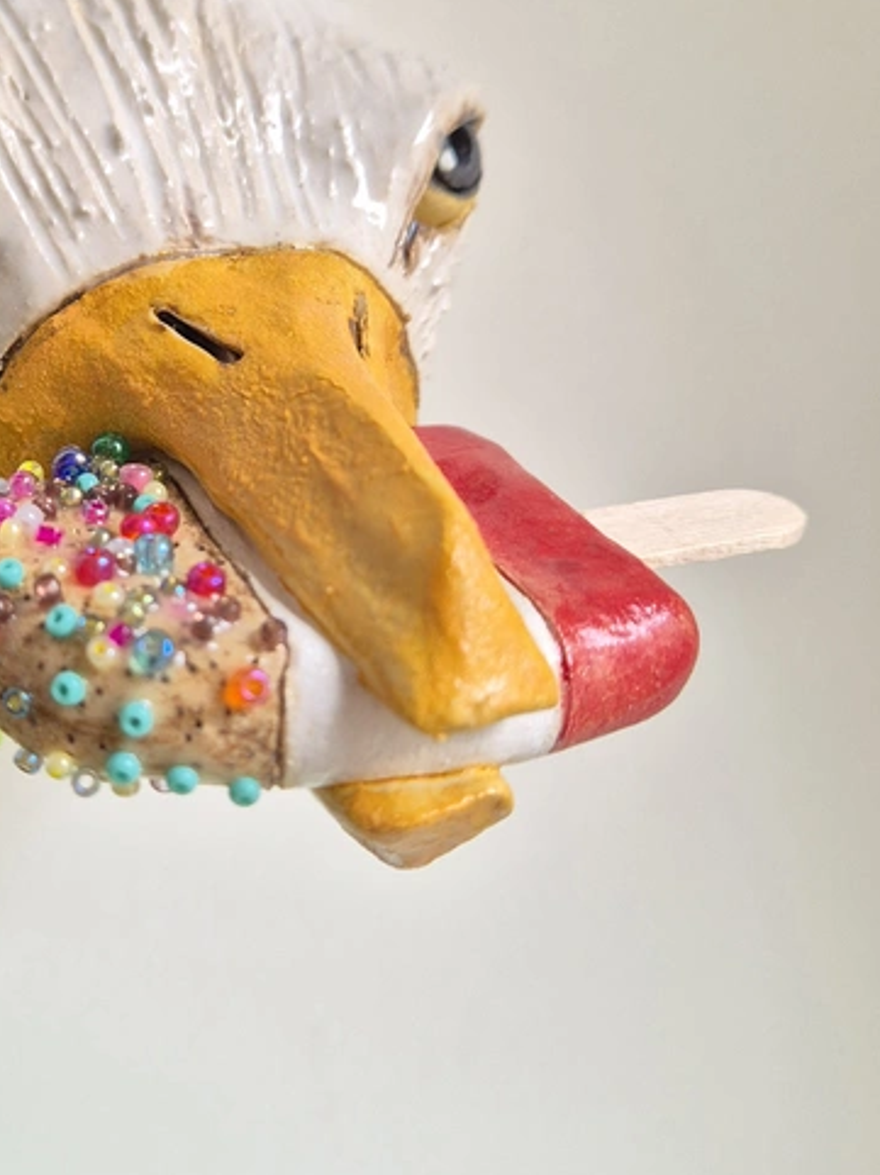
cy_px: 422
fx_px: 1425
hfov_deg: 33.2
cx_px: 163
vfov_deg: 44.3
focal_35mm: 42
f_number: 1.8
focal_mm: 5.4
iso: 64
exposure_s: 1/100
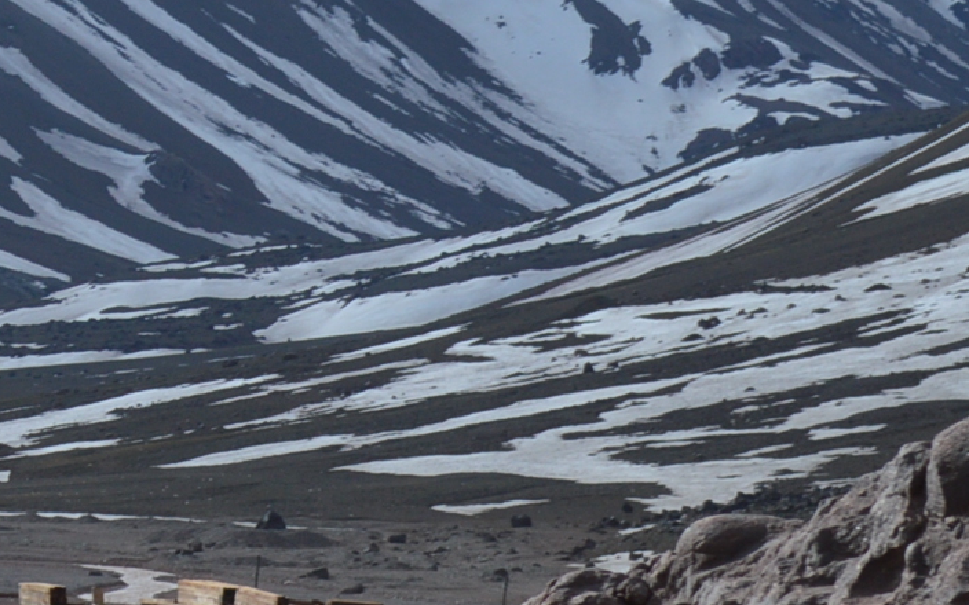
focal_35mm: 222
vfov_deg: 5.9
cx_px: -467
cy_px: 38
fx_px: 5863
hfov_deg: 9.2
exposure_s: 1/250
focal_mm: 34
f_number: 8
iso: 100
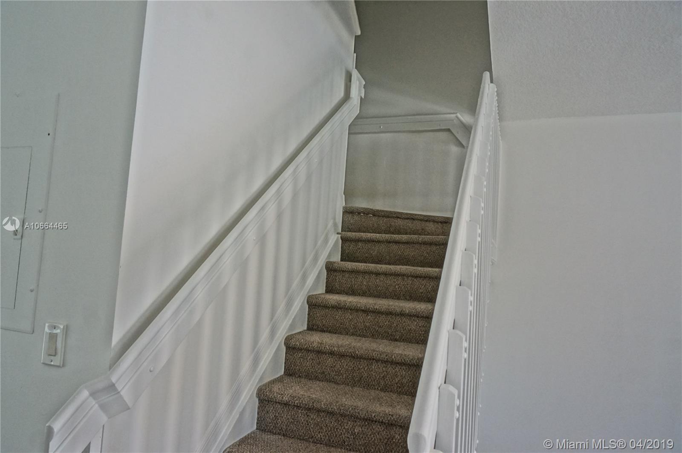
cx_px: 341
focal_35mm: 24
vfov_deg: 53.0
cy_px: 226
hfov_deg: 73.8
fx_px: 454
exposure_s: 1/60
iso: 1600
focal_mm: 16
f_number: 7.1
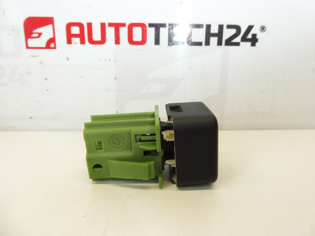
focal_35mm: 25
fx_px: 227
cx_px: 158
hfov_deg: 69.4
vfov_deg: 54.9
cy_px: 118
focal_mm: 4.4
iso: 200
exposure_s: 1/125
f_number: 4
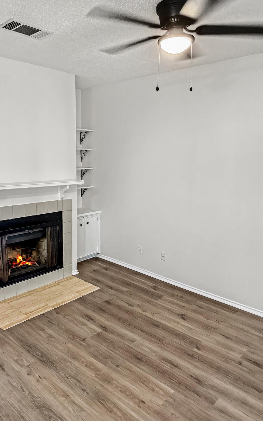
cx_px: 115
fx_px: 298
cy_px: 209
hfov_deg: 47.5
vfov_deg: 70.4
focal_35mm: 26
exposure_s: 1/60
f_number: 1.8
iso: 500
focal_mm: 6.76
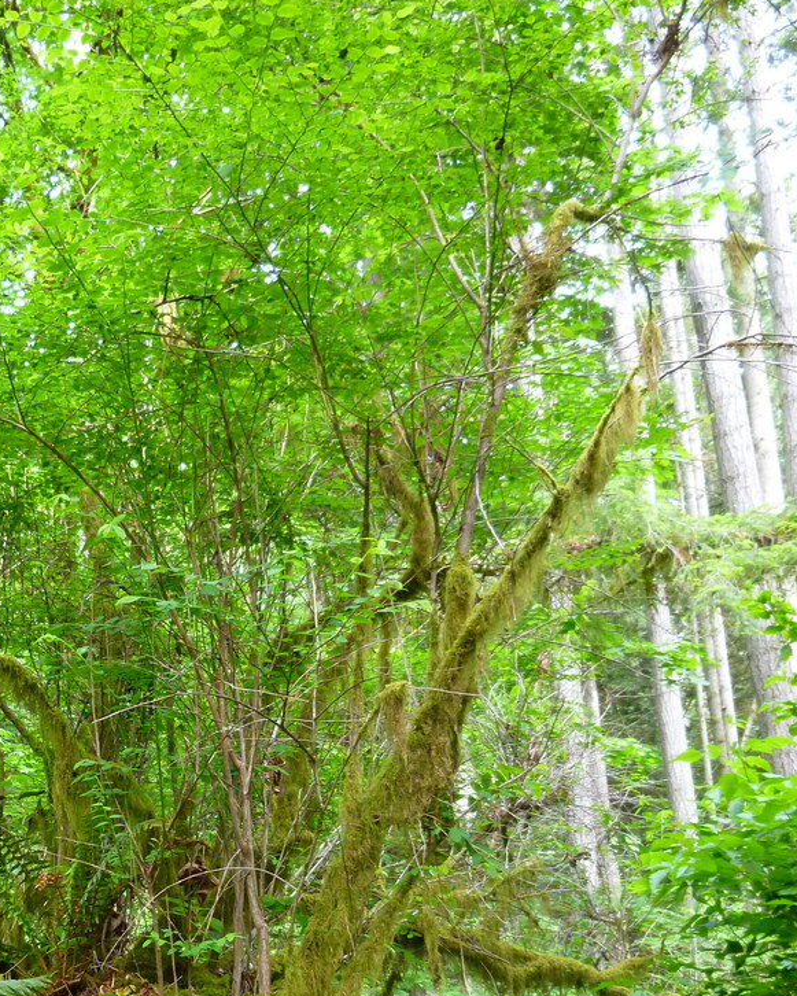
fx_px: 1268
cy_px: 793
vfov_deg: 41.1
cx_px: 160
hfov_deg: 33.9
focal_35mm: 43
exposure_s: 1/30
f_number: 3.3
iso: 250
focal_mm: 4.5
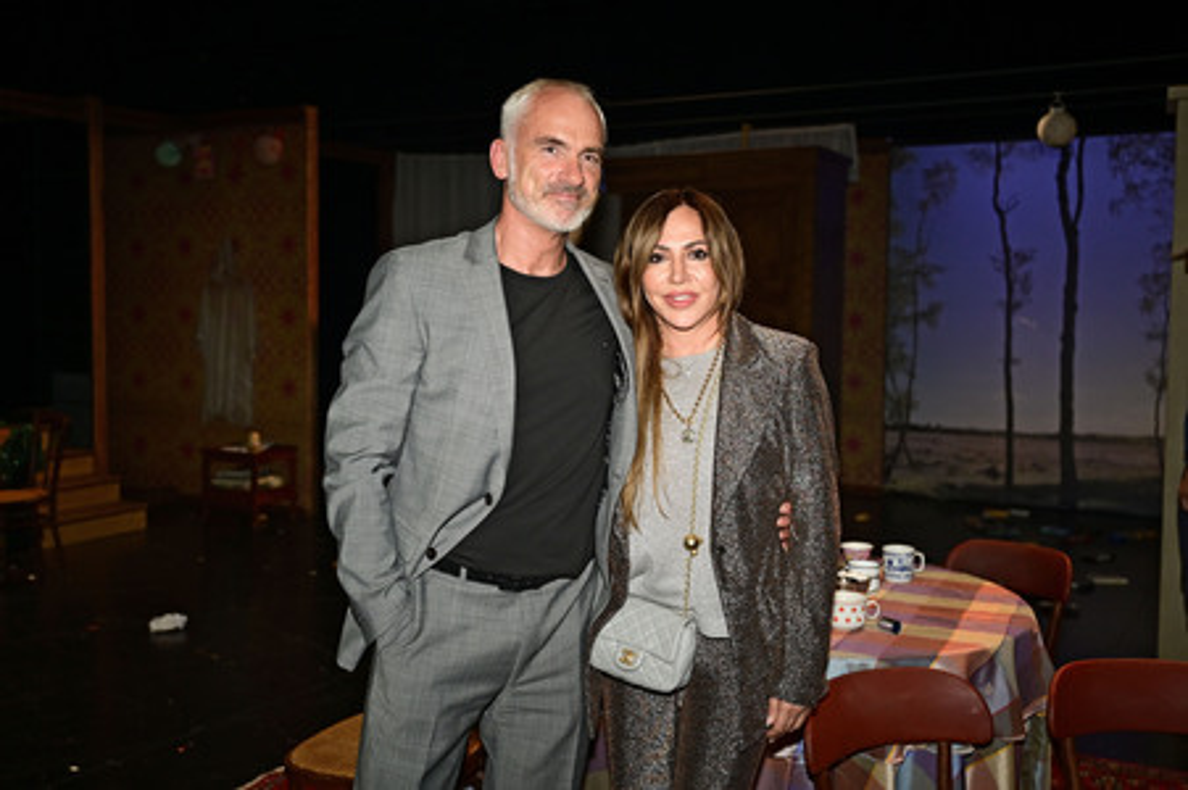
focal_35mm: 32
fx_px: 1039
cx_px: 594
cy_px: 395
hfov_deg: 59.5
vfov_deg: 41.7
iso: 1600
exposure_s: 1/200
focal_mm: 31.5
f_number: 2.8
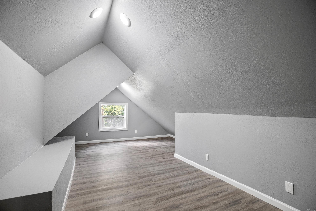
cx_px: 158
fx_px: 140
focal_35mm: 16
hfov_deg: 96.7
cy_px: 106
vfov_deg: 73.7
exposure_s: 1/13
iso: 1000
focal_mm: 16
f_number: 5.6
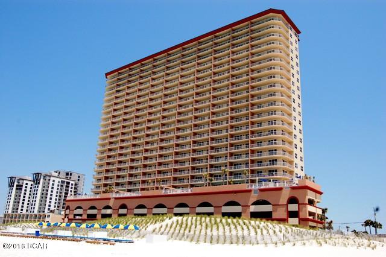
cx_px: 193
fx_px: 354
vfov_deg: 39.9
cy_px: 128
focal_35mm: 33
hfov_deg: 57.2
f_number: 9
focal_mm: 22
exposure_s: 1/320
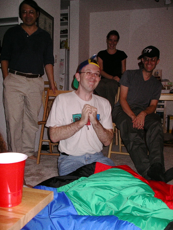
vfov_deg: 49.0
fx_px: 253
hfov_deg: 37.7
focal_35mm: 38
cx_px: 86
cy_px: 116
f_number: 2.8
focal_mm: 7.8
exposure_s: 1/40
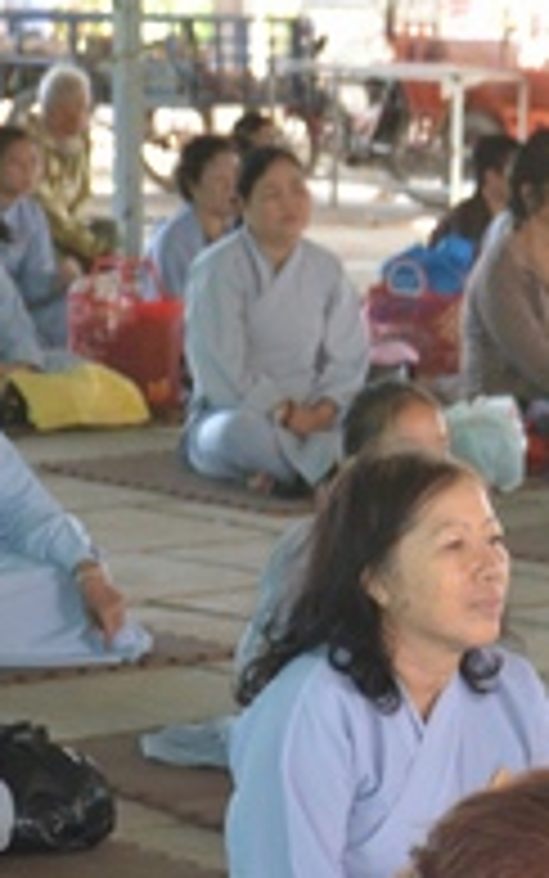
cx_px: 675
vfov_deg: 12.7
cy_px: 840
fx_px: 3899
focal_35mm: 163
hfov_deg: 8.0
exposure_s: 1/60
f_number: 4.2
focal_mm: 32
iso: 400
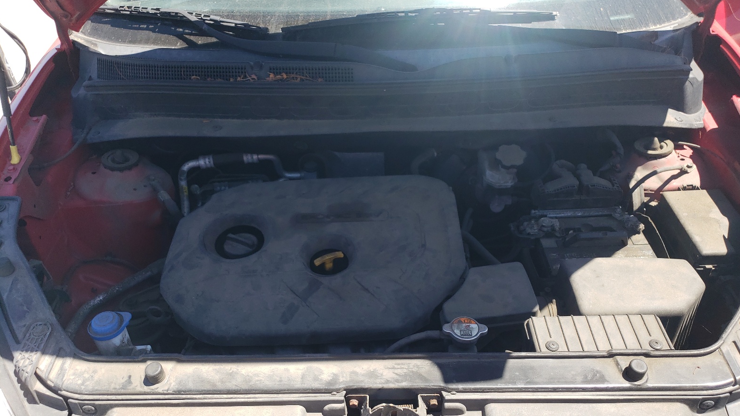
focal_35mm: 29
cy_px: 230
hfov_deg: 66.1
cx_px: 377
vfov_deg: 40.1
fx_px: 569
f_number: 1.5
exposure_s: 1/909
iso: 50
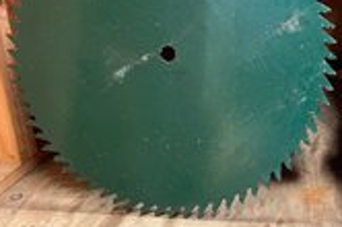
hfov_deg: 32.8
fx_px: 531
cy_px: 90
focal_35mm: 56
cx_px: 341
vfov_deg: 24.0
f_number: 1.5
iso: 500
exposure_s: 1/60
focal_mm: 5.7
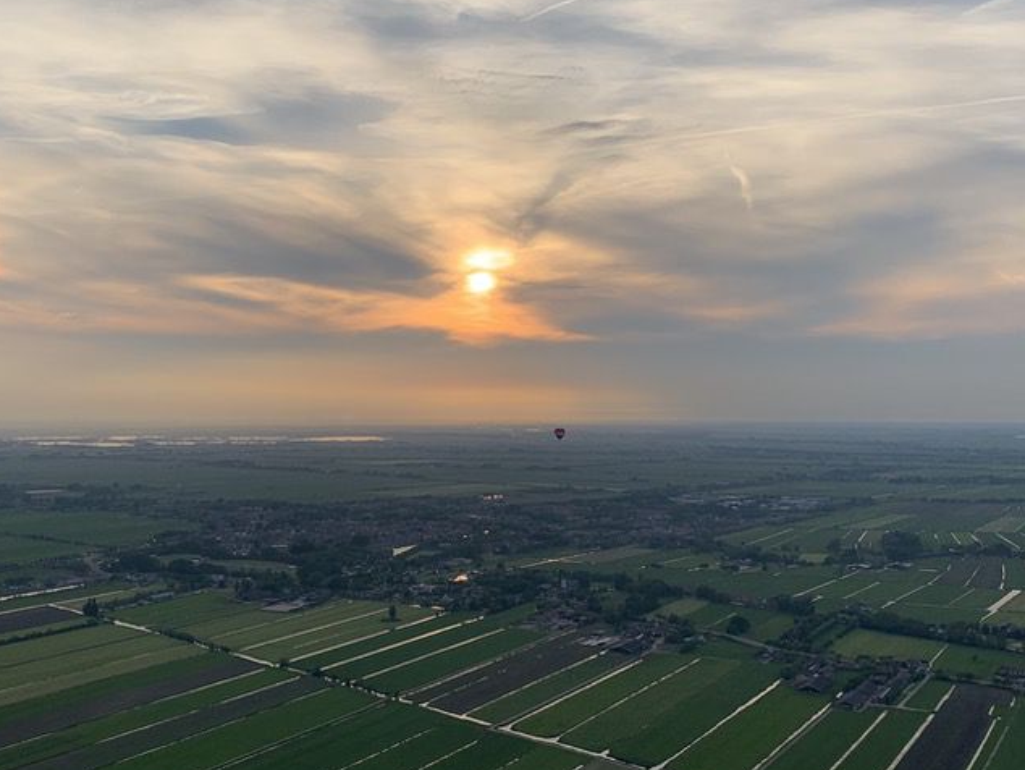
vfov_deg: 35.1
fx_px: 1214
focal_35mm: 41
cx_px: 412
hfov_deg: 45.5
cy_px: 362
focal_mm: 4.25
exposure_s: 1/1845
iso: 25
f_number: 1.8
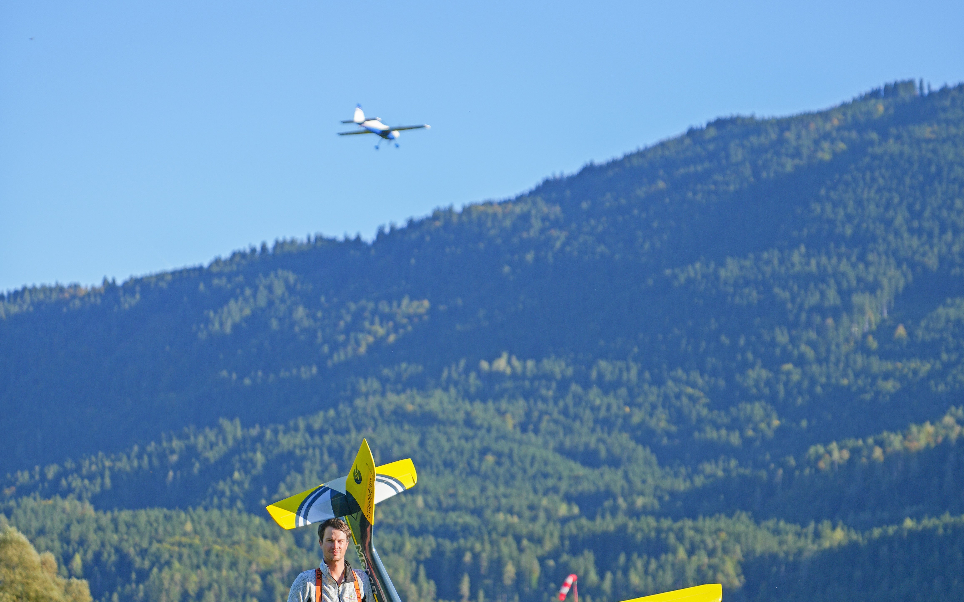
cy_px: 401
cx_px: 480
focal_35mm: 108
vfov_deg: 12.1
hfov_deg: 19.3
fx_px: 2837
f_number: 2.8
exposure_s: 1/1250
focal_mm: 70
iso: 100
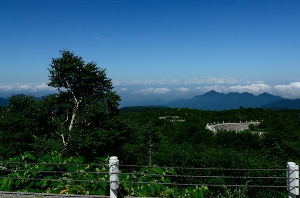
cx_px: 163
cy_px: 77
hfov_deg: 60.7
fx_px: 256
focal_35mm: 31
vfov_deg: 42.1
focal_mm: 13
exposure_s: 1/1250
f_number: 8
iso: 200
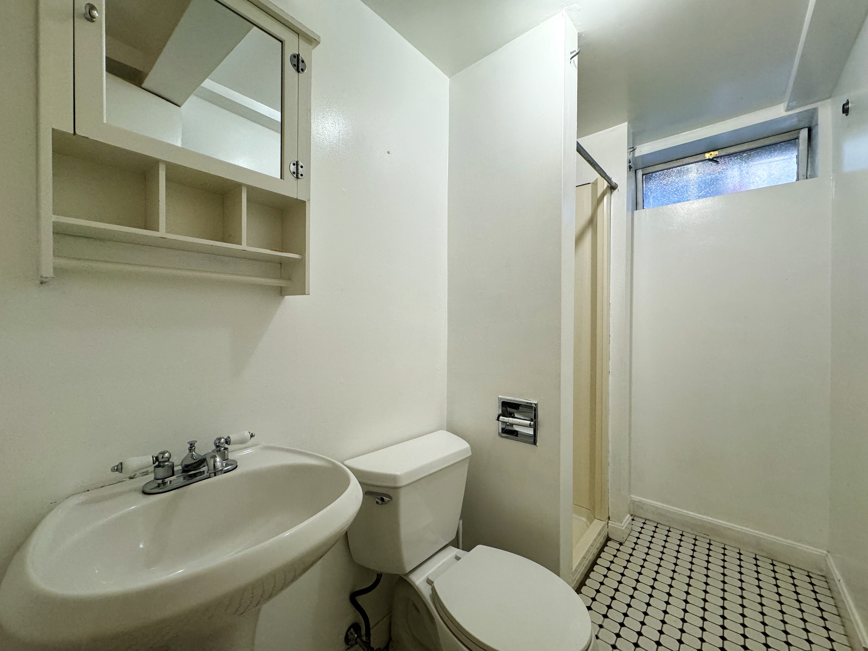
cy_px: 326
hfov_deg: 102.1
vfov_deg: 85.7
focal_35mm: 14
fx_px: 351
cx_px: 434
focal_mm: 2.22
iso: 250
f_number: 2.2
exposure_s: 1/120
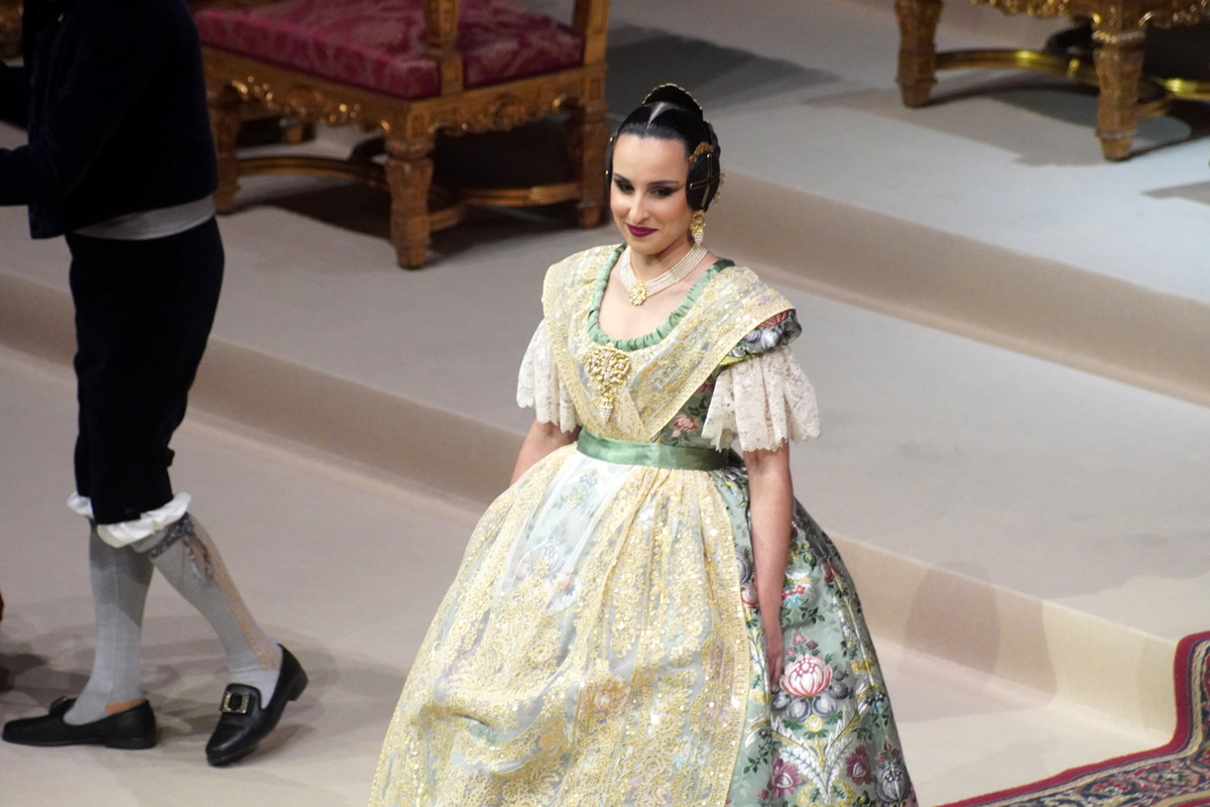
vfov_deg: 4.6
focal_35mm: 300
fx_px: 10083
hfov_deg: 6.9
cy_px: 404
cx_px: 605
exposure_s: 1/320
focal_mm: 200
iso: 4000
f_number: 5.6
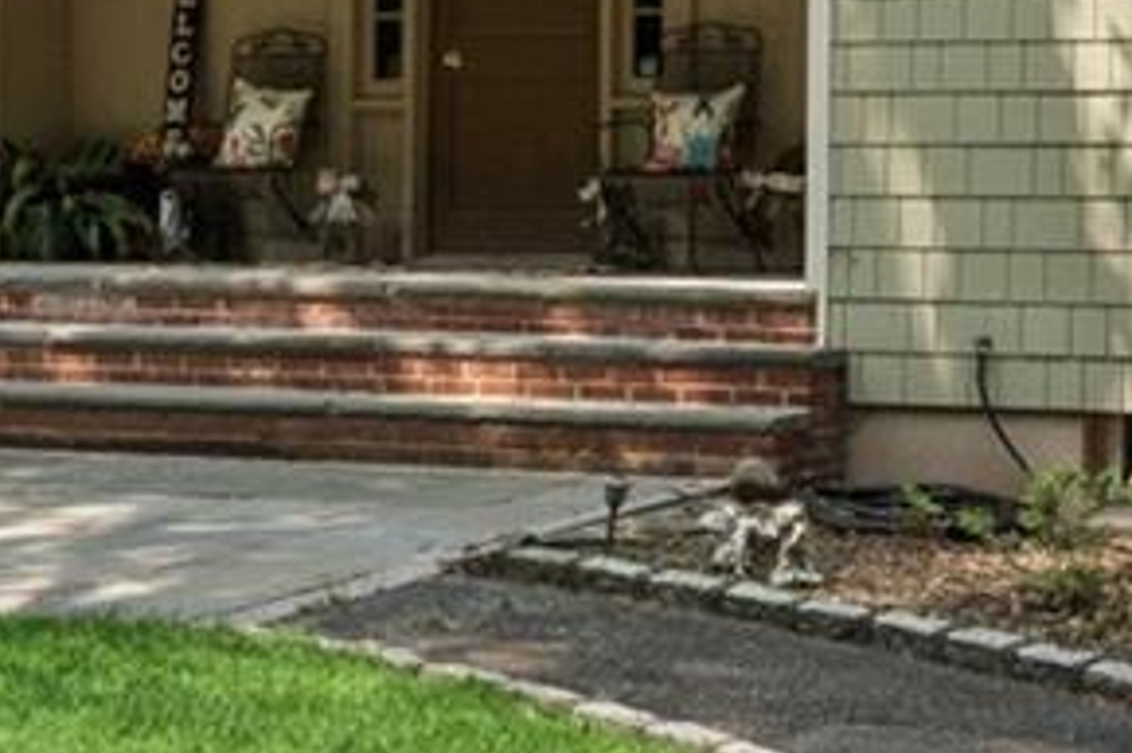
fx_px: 3551
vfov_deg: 11.7
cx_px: 917
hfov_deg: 17.9
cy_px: -261
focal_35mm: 113
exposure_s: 1/200
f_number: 9
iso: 200
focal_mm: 16
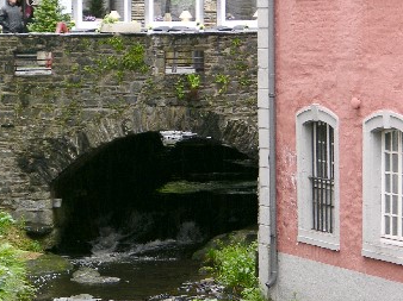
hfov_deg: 8.7
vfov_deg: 6.6
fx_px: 2629
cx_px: 86
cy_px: 127
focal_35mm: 226
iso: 50
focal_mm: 31.9
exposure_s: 1/53.9
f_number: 3.8
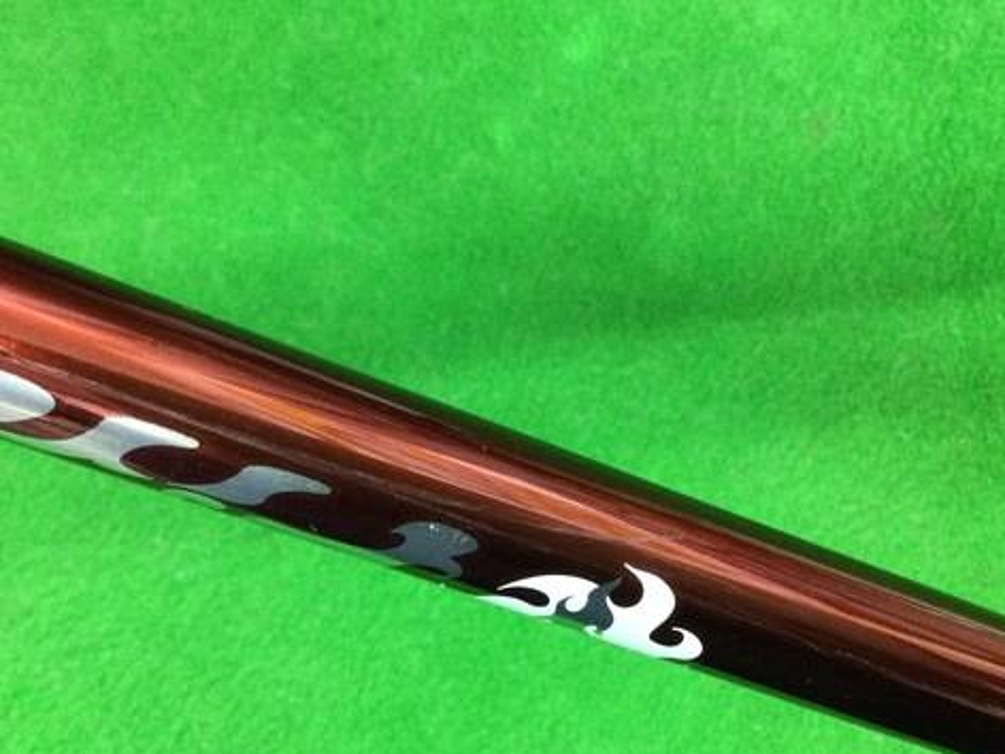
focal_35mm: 42
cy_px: 443
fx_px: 1219
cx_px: 477
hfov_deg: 44.8
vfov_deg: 34.3
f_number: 2.4
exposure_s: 1/17
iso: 200
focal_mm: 3.3
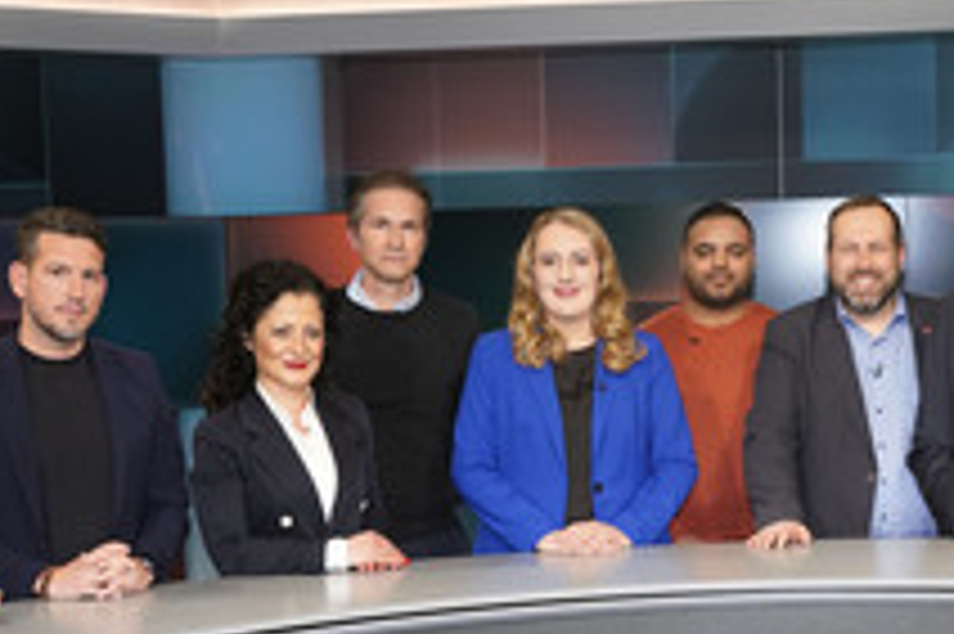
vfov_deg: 20.0
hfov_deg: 30.2
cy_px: 612
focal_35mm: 66
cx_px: 659
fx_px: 1748
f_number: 5
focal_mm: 31
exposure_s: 1/160
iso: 2000
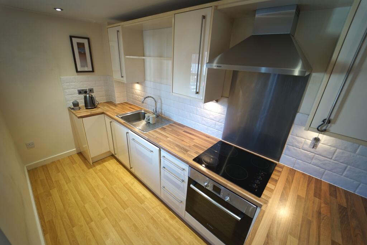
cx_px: 184
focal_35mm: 14
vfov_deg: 81.2
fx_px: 143
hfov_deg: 104.2
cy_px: 122
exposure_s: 1/60
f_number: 2.8
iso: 250
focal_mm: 14
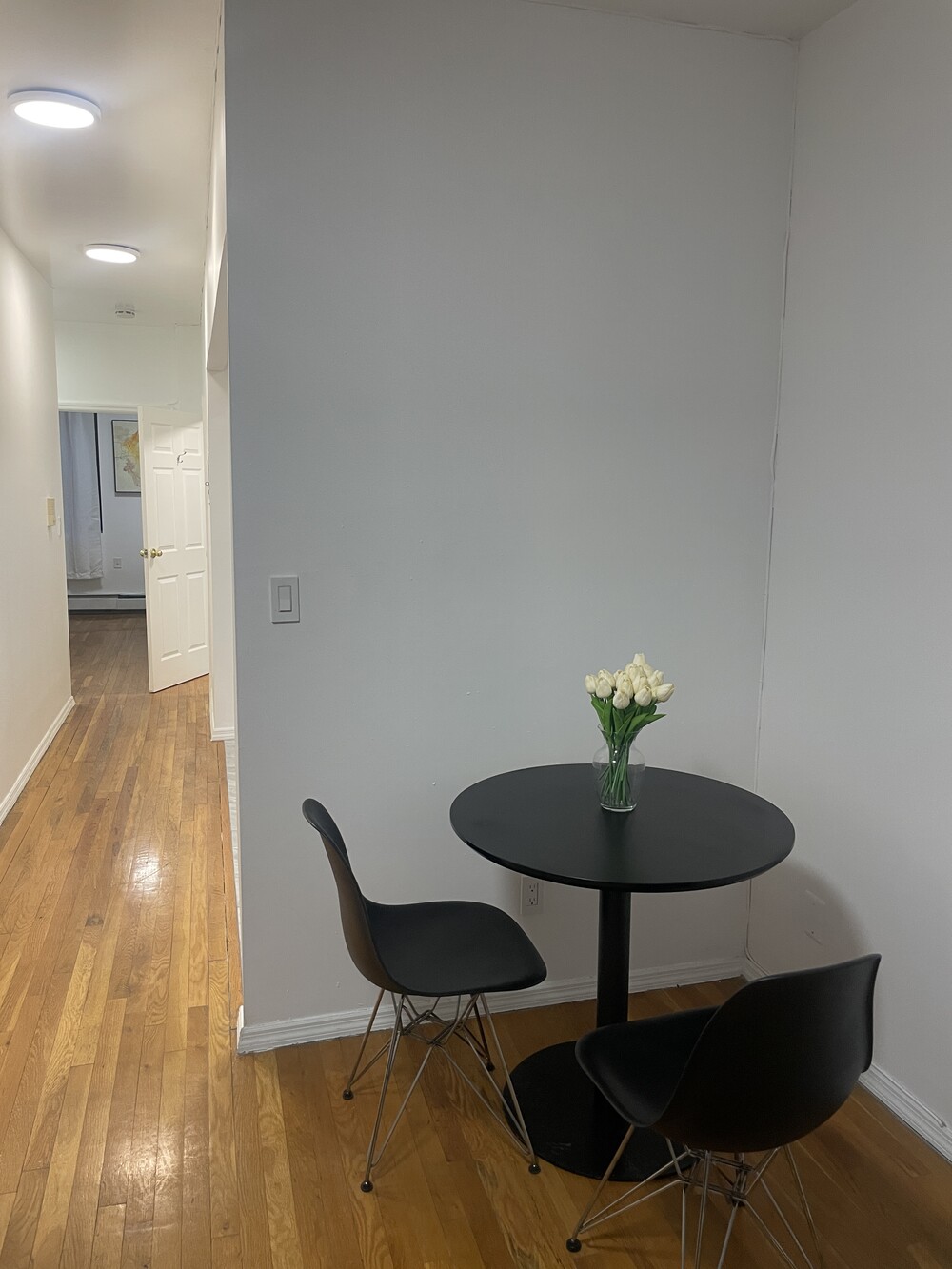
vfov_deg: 67.3
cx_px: 476
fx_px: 953
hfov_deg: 53.1
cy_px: 634
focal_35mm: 26
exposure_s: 1/60
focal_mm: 4.2
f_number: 1.6
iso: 125
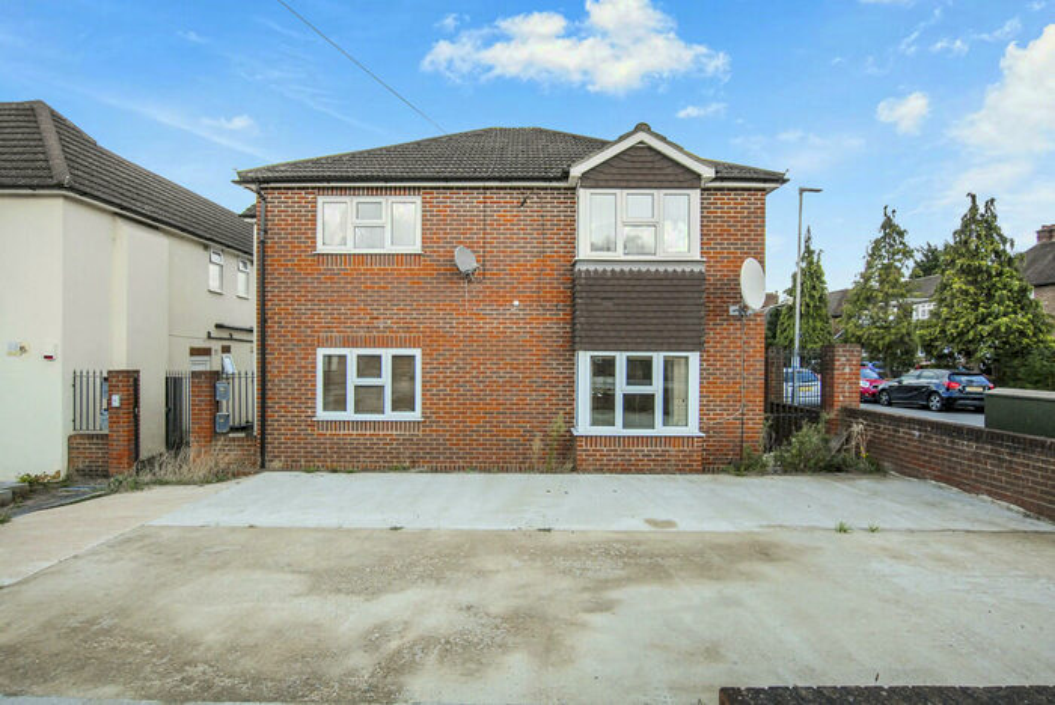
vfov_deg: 63.3
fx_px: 572
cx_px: 528
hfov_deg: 85.4
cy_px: 352
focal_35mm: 20
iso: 400
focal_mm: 13
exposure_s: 1/500
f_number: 5.6
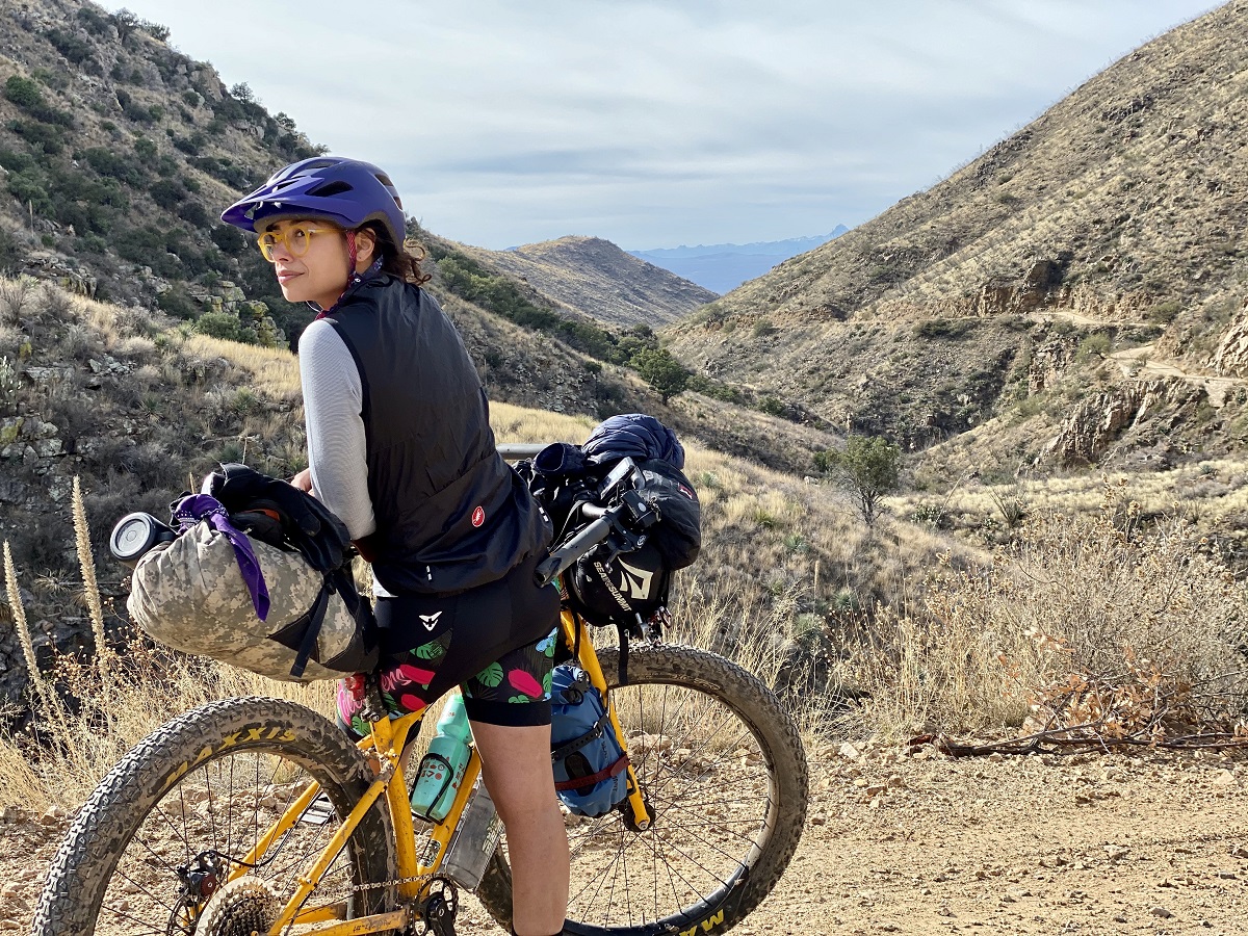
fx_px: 1875
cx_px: 624
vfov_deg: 28.0
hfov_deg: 36.8
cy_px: 468
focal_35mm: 52
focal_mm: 6
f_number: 2
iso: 20
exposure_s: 1/695
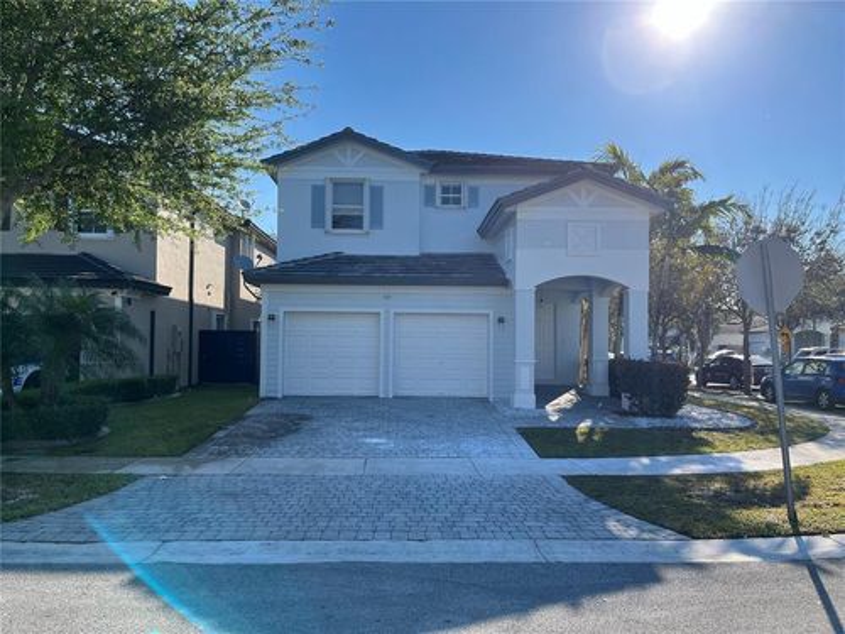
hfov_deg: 67.3
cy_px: 317
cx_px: 422
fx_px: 635
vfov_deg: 53.1
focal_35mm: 26
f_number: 1.6
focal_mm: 5.1
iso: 50
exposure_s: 1/3623
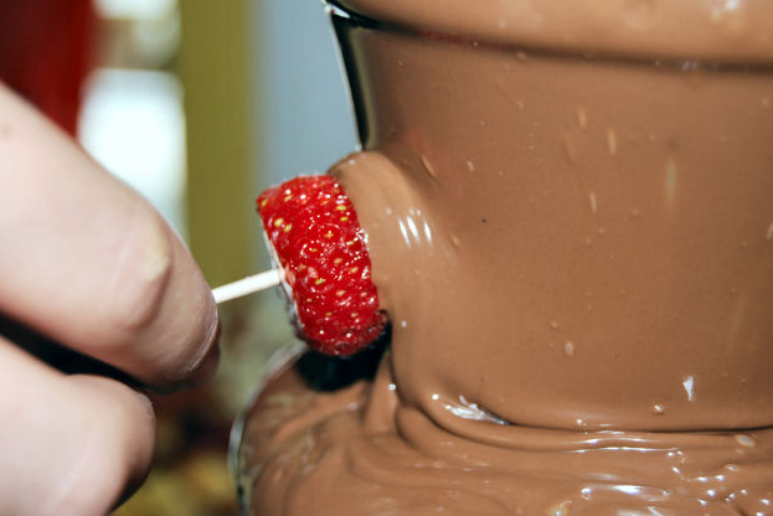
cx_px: 380
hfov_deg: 27.3
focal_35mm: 74
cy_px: 260
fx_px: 1590
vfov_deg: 18.4
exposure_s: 1/60
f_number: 5.6
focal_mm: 48
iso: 200
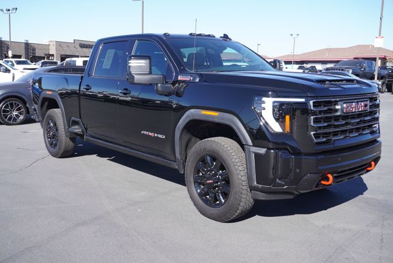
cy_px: 132
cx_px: 196
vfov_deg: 35.6
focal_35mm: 38
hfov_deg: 51.2
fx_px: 410
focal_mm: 25
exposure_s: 1/160
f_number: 6.3
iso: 100
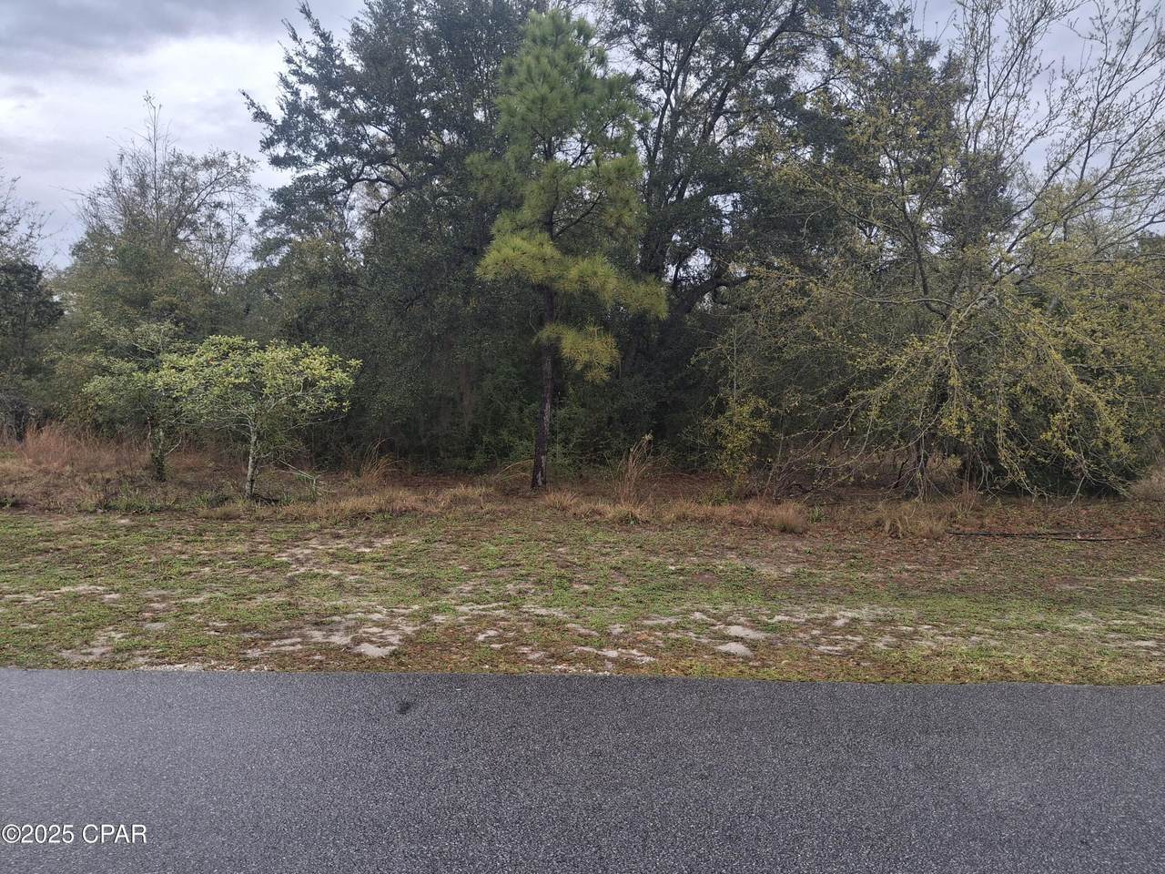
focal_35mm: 25
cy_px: 437
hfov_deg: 69.4
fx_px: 841
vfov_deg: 54.9
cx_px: 582
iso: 32
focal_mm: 4.69
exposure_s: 1/519
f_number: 1.8
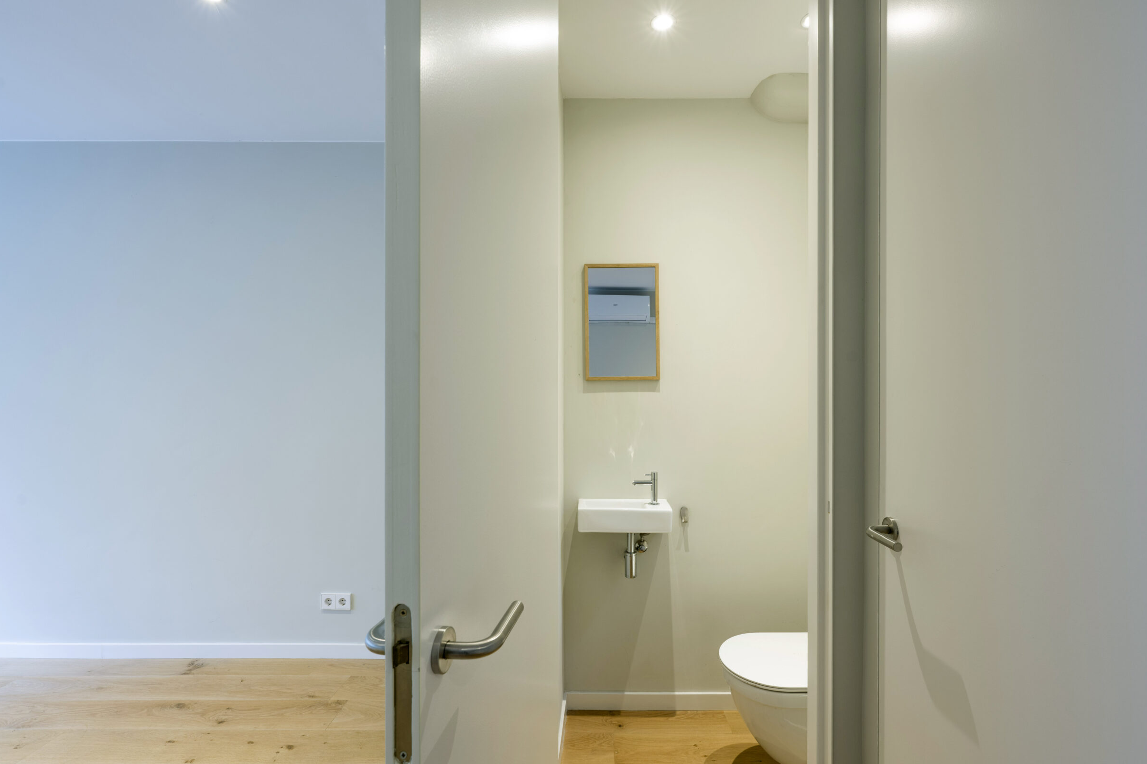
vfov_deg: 71.9
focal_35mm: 17
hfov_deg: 94.8
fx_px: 527
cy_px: 396
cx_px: 602
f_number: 9
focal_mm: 15.5
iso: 100
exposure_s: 1/2
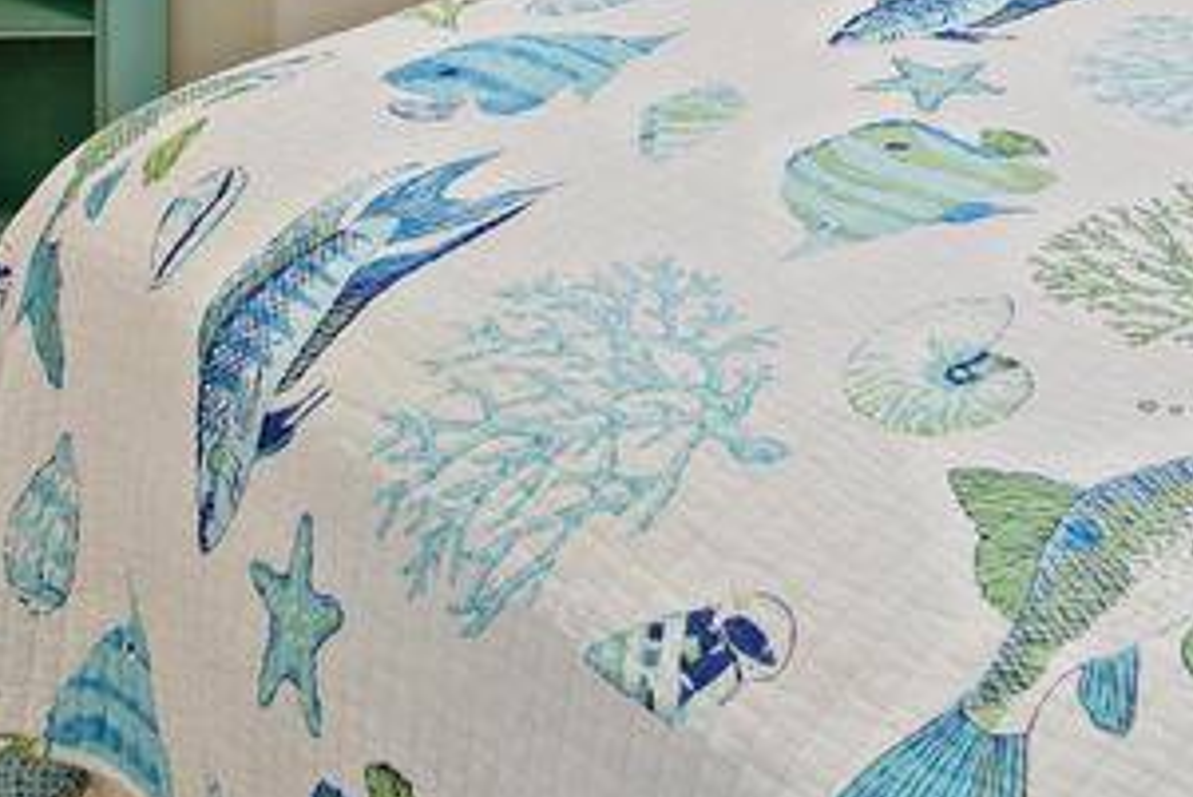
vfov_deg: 20.6
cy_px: -539
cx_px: 1007
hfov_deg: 37.1
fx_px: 1691
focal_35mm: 51
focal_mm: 15
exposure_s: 1/2
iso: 200
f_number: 8
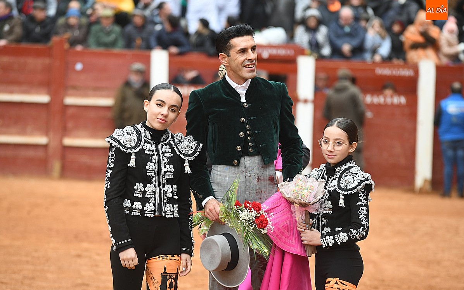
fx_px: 2327
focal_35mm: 184
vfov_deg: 7.1
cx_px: 232
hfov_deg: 11.4
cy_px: 140
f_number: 4
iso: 1000
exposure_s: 1/320
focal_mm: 180
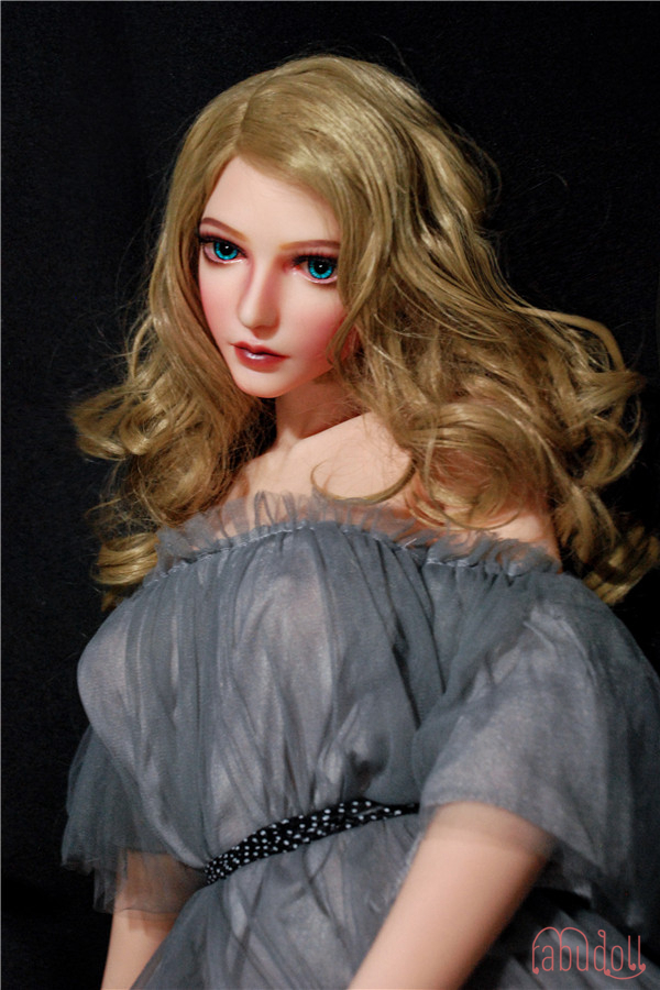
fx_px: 3712
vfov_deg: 15.2
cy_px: 495
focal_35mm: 135
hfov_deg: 10.2
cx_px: 330
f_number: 10
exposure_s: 1/20
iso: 1250
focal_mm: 90
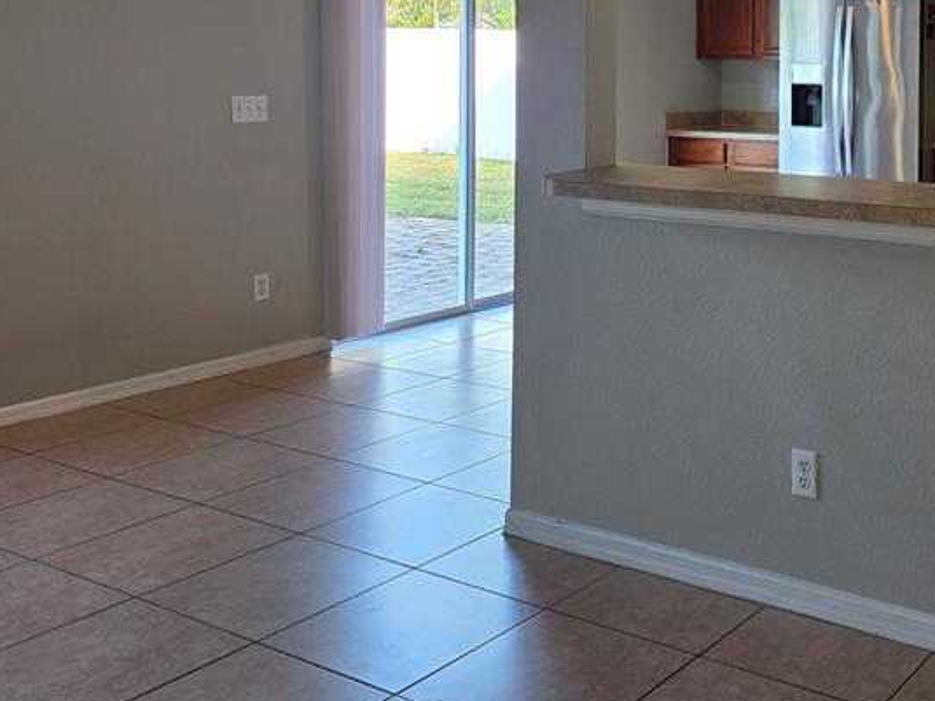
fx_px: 1188
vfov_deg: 31.6
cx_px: 834
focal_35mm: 44
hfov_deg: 39.9
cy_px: 96
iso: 50
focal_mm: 6.3
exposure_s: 1/120
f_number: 1.7
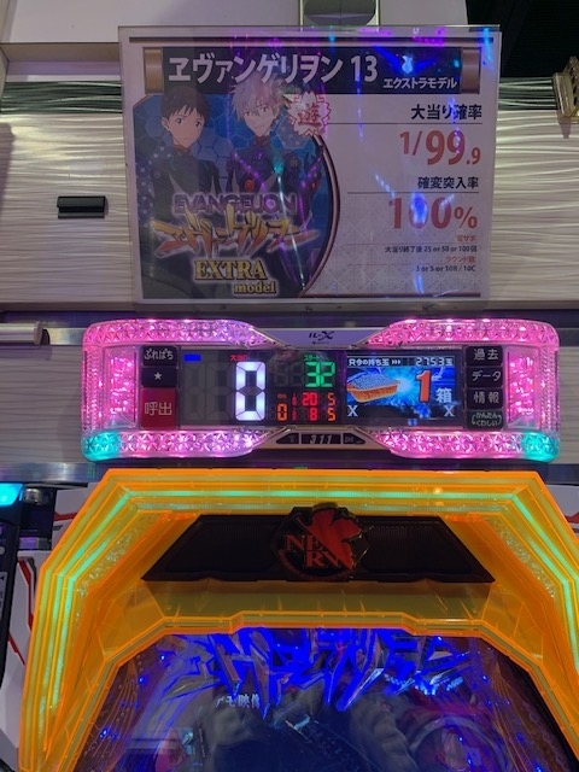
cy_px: 386
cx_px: 290
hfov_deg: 53.1
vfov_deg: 67.3
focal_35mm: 26
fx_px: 580
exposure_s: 1/109
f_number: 1.8
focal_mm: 4.25
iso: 100
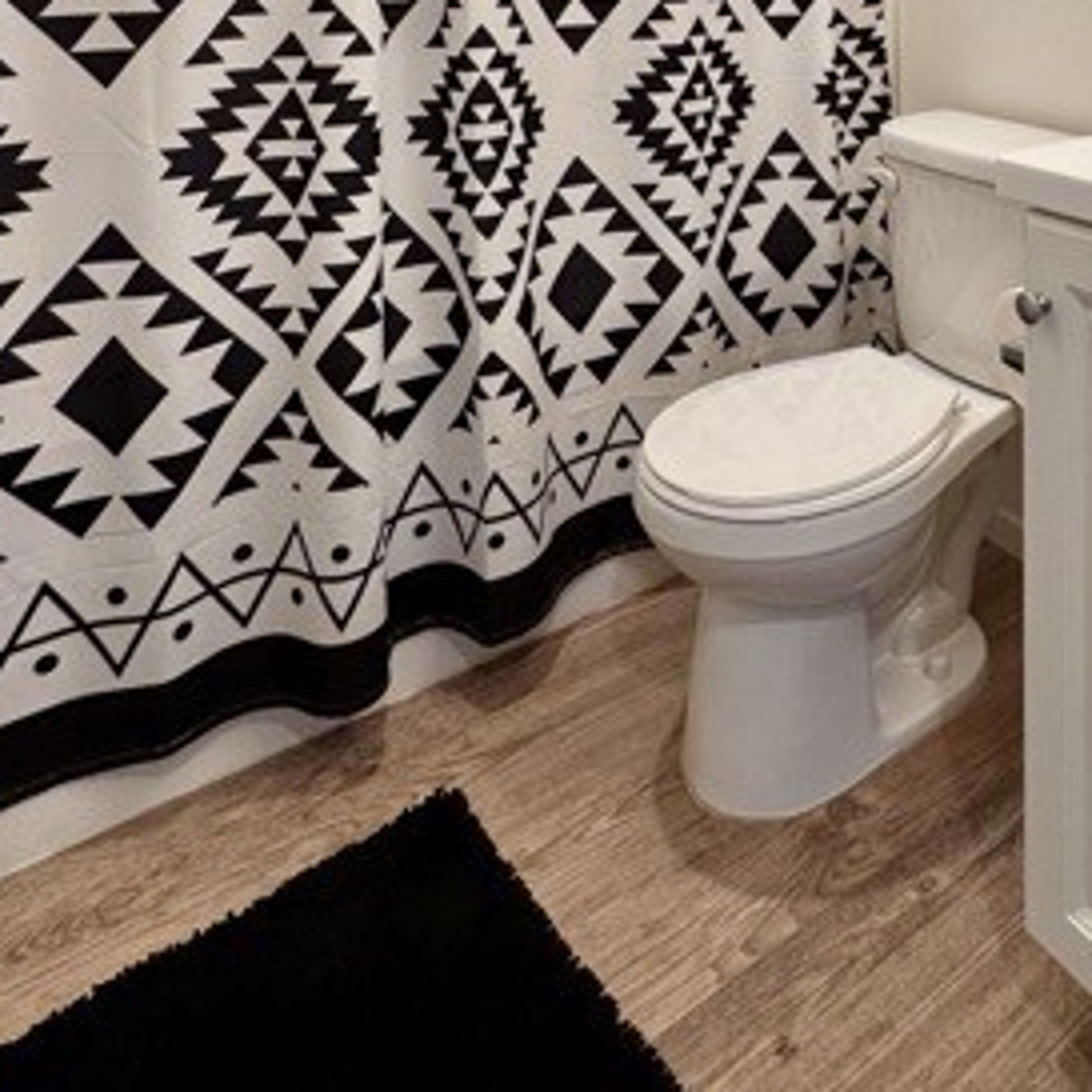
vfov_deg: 44.7
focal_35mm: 29
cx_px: 908
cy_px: -60
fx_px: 1035
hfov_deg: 51.3
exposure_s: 1/120
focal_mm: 2.22
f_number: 2.2
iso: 125
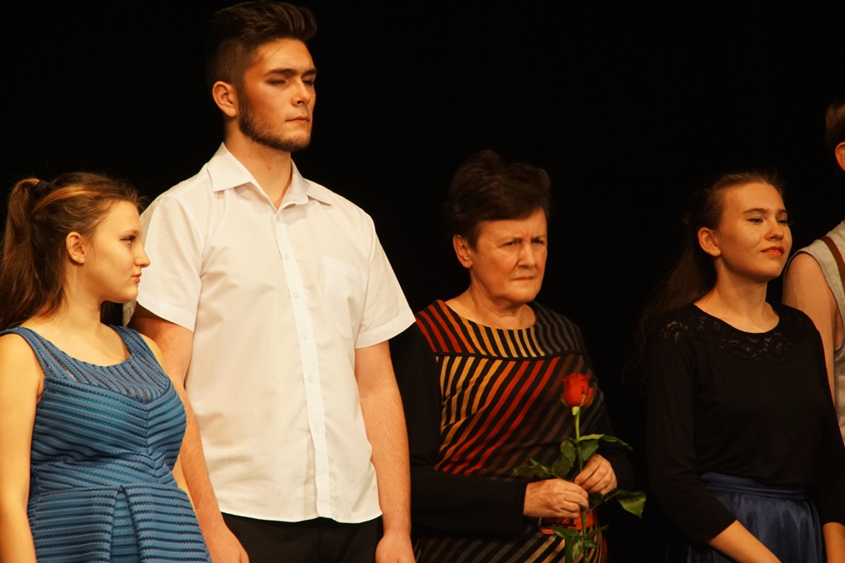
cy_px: 282
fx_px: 6337
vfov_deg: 5.1
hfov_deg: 7.6
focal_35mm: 270
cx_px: 422
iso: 1000
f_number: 11
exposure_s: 1/20
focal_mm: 180
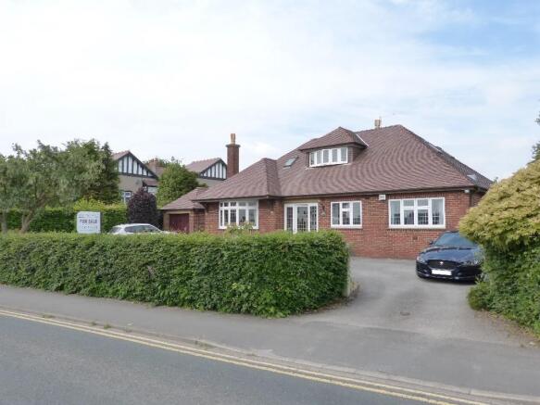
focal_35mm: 25
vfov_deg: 54.9
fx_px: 390
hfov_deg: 69.4
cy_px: 202
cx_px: 270
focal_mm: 4.5
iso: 160
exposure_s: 1/1300
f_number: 3.2
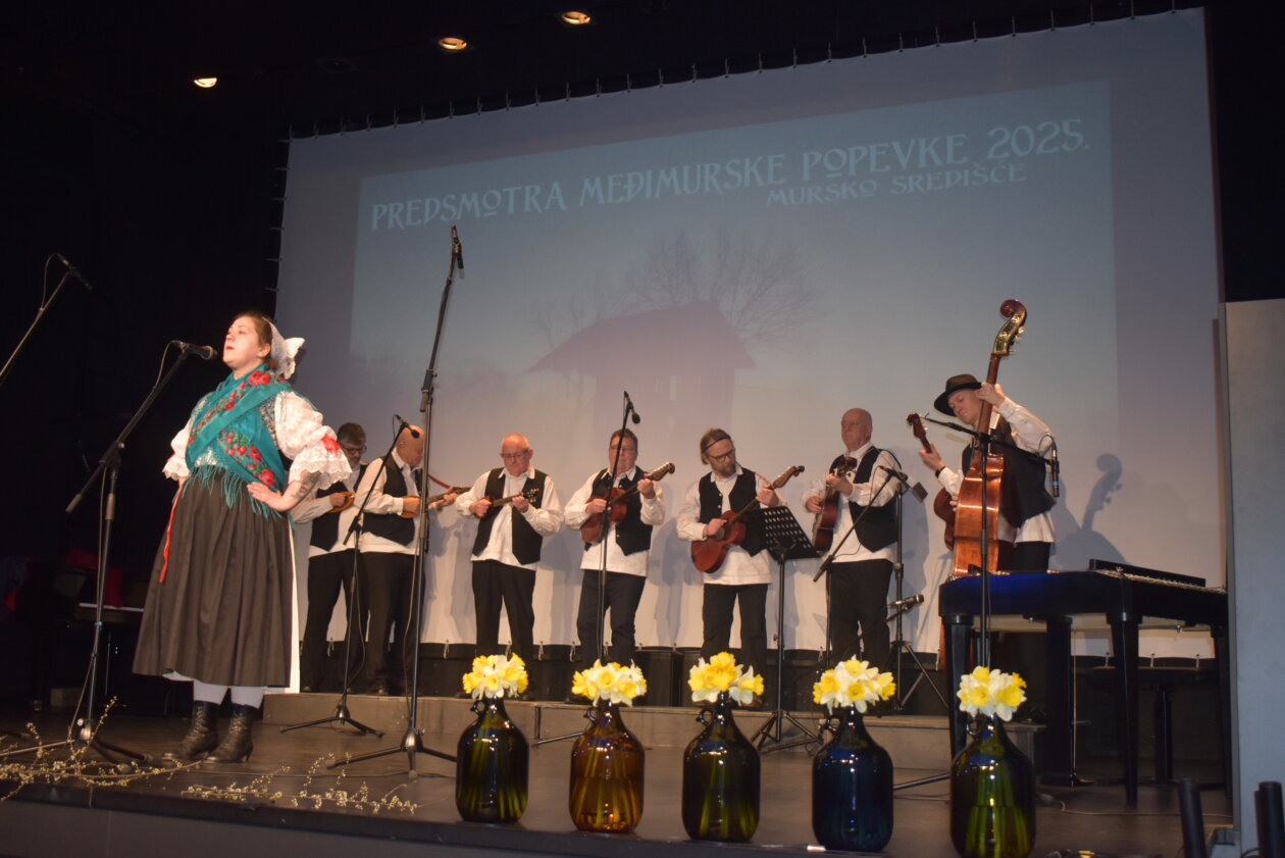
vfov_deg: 34.2
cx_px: 642
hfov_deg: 49.5
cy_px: 429
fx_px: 1392
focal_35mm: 39
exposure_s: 1/125
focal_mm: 26
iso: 800
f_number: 4
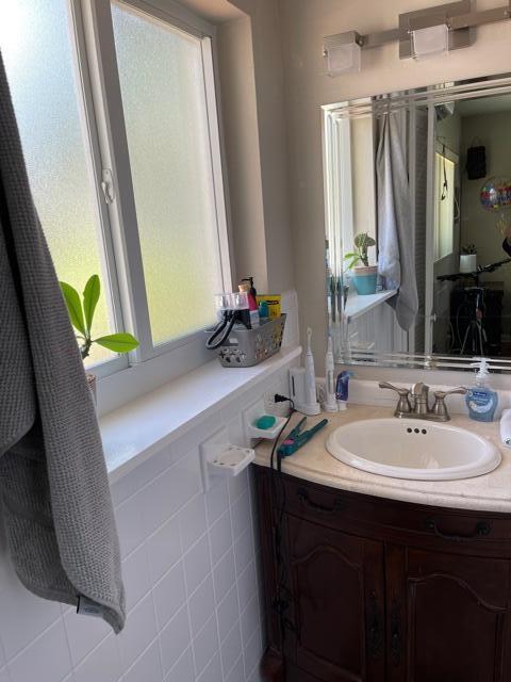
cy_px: 341
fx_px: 512
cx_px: 256
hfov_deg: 53.1
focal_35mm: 26
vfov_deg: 67.3
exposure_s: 1/121
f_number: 1.6
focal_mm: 5.1
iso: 40
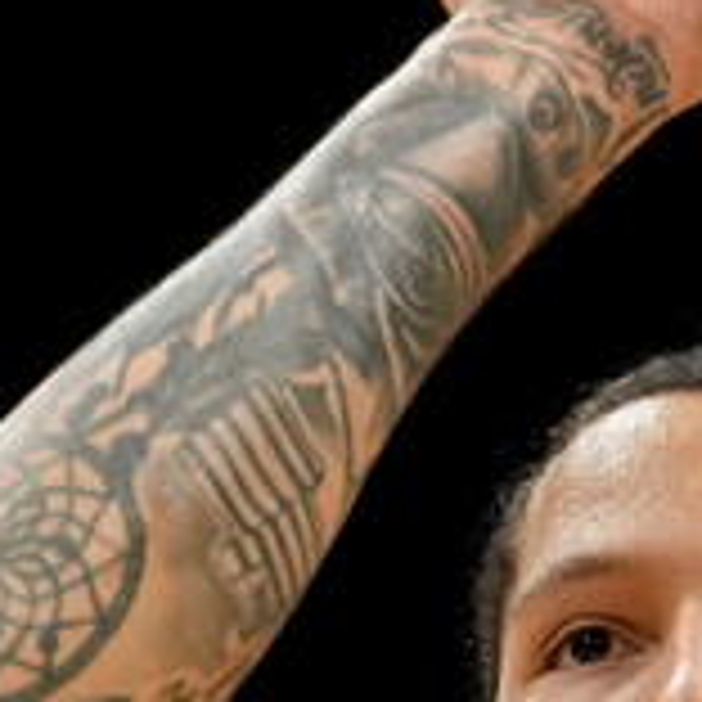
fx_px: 28840
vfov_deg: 1.4
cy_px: 187
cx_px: 706
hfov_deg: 1.4
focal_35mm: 1257
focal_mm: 150
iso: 2000
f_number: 2
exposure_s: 1/2000
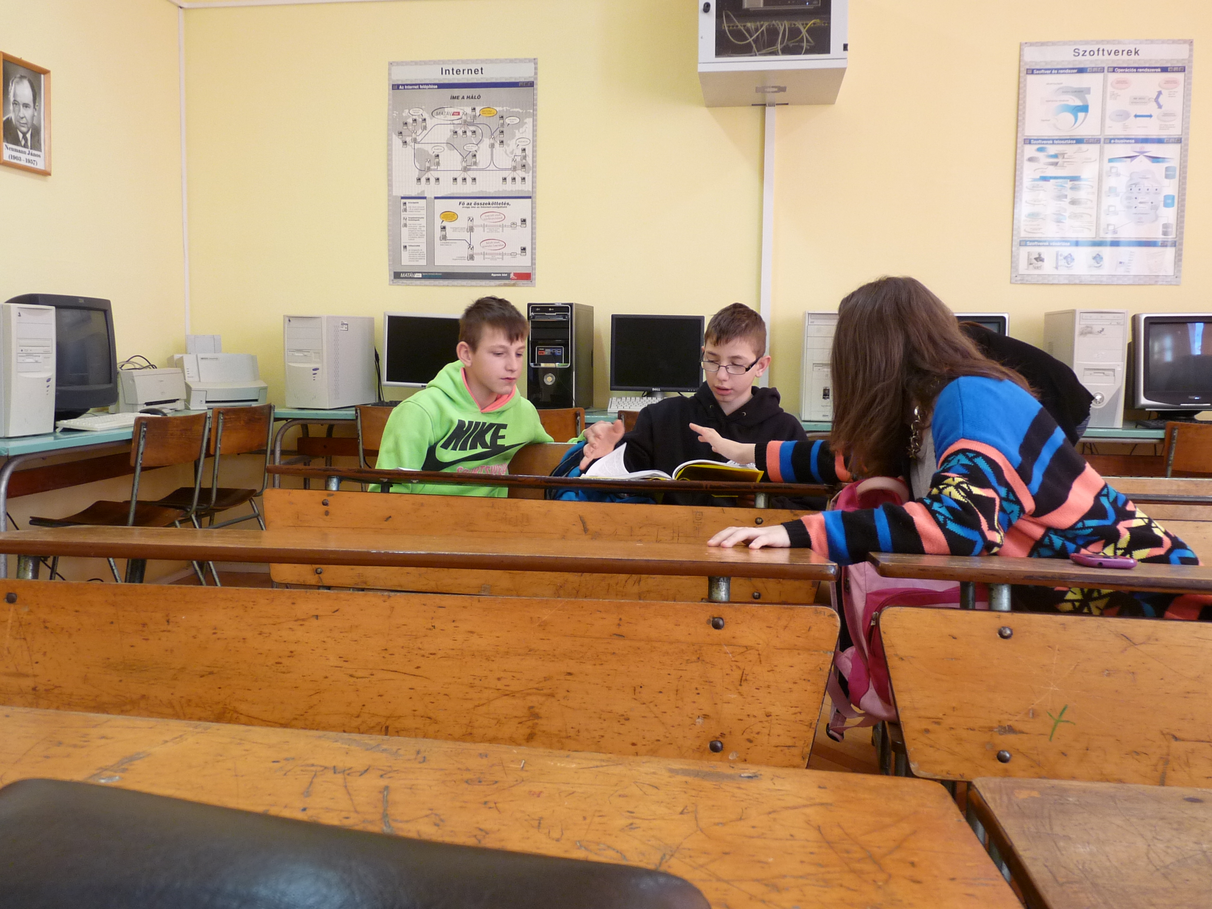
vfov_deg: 48.2
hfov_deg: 61.7
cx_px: 606
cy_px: 454
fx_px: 1015
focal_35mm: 29
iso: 200
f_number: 2.8
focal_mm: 4.8
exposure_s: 1/30
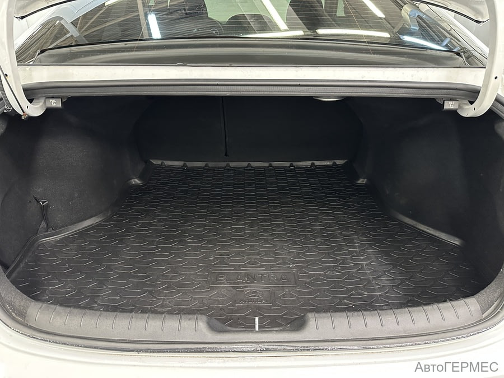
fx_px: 349
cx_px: 252
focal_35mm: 24
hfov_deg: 71.6
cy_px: 189
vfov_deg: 56.8
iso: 800
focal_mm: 6.86
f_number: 1.78
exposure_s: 1/42
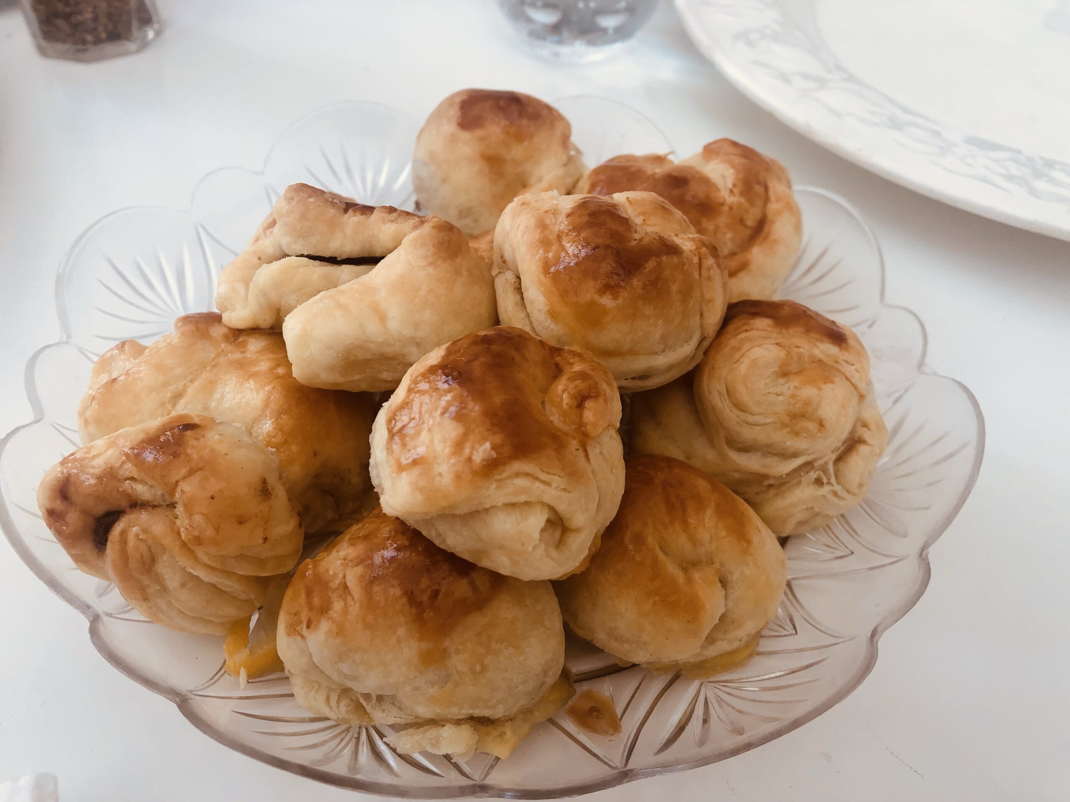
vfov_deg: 49.7
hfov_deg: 63.4
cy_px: 401
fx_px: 865
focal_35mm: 28
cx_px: 535
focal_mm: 4
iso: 50
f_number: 1.8
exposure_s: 1/120
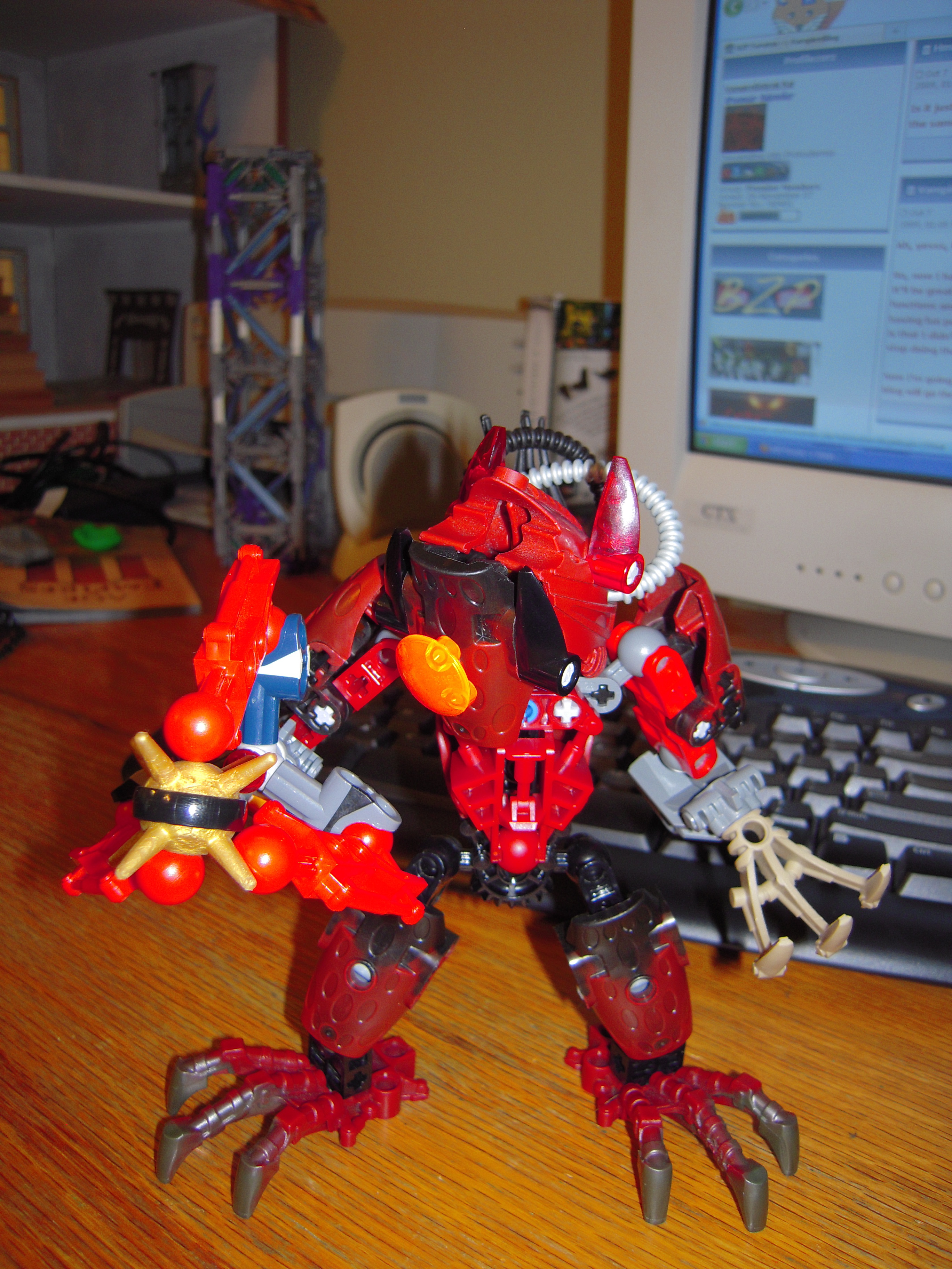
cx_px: 476
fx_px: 1027
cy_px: 634
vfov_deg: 63.4
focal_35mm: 28
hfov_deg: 49.7
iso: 100
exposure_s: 1/20
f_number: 2.7
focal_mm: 5
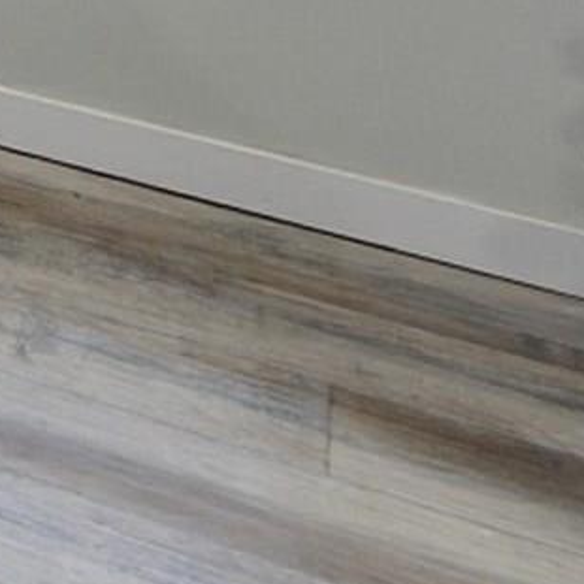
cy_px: -849
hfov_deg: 8.8
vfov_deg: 12.9
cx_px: -1611
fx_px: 1928
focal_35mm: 101
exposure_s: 1/40
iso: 100
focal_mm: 12
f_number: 5.6
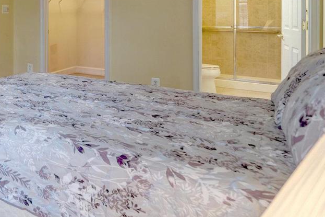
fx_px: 334
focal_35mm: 37
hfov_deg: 42.8
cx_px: -16
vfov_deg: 33.8
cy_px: 18
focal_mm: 16
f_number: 4
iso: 1250
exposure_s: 1/60
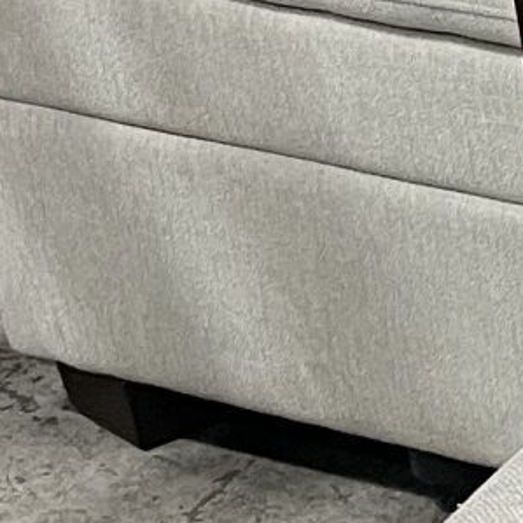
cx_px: 934
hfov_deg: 8.9
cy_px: 780
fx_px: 3231
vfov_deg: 9.0
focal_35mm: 189
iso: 200
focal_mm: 5.1
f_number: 1.6
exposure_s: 1/60
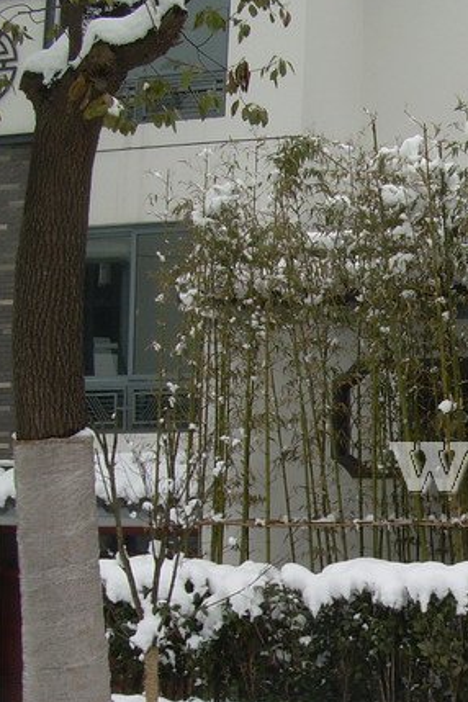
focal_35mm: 70
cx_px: 555
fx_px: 1365
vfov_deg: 28.8
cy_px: 424
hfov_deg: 18.5
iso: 50
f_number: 4.6
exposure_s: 1/193
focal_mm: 6.3
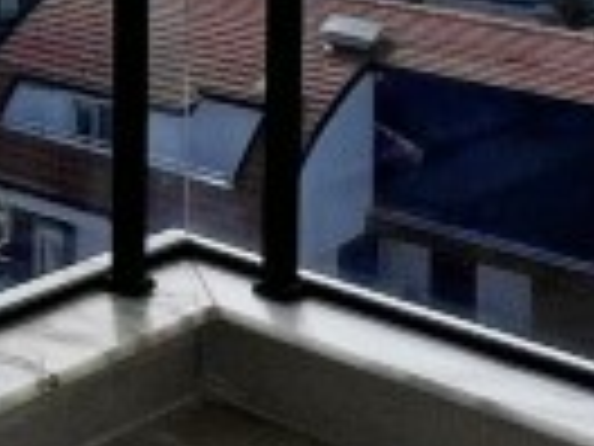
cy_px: -347
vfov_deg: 13.3
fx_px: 1733
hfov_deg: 16.8
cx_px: -400
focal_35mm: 101
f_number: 1.8
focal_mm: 1.57
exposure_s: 1/5814
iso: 32
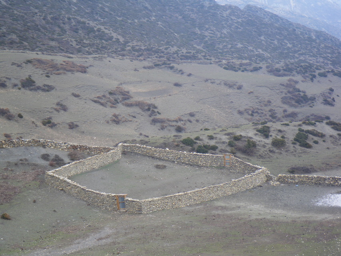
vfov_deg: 23.7
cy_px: 128
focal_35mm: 62
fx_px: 611
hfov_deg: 31.2
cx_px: 170
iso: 50
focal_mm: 11.1
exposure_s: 1/80
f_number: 4.6
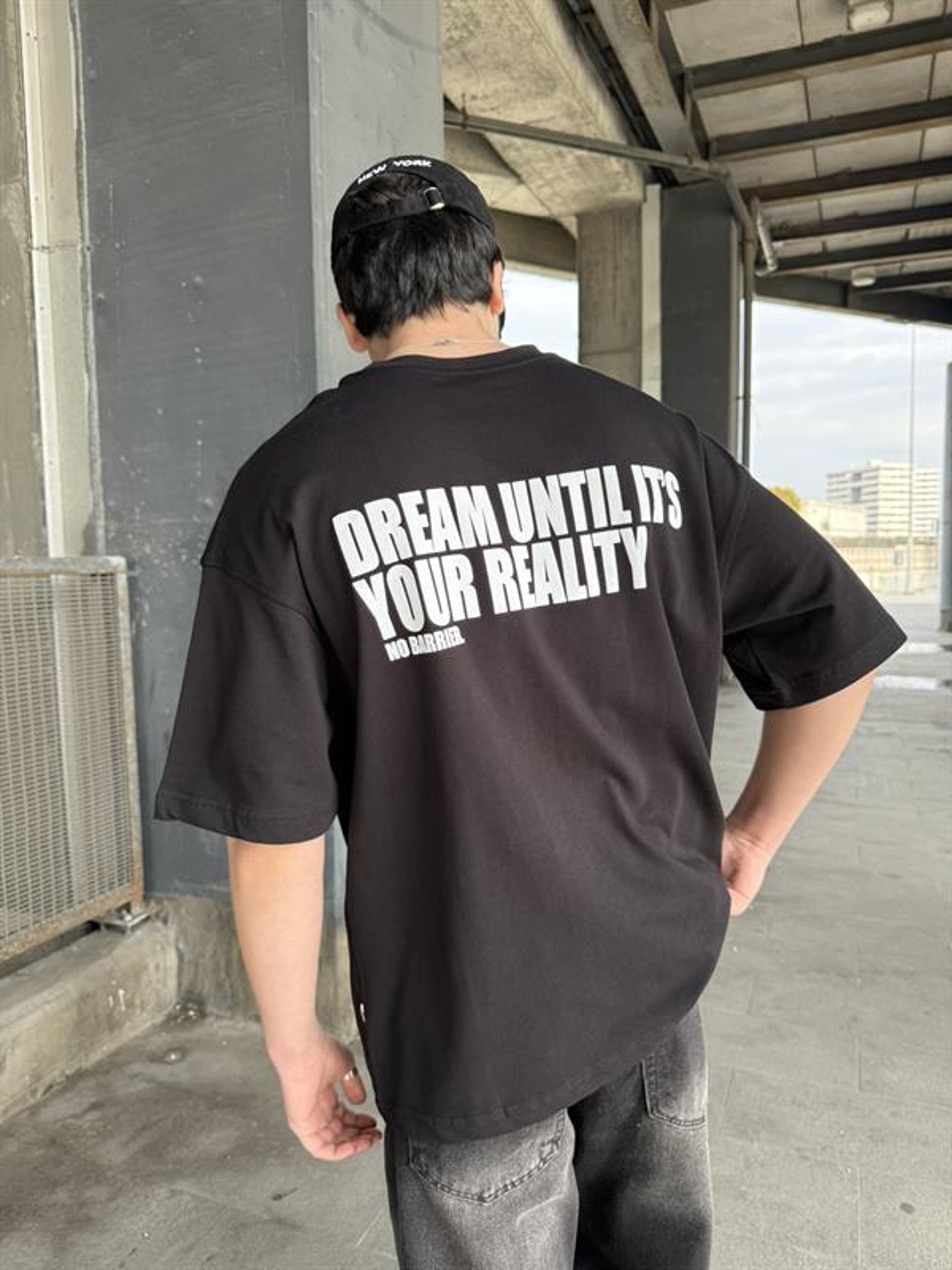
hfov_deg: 56.8
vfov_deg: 71.6
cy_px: 635
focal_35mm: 24
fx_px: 880
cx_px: 476
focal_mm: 6.76
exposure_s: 1/514
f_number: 1.78
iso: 100
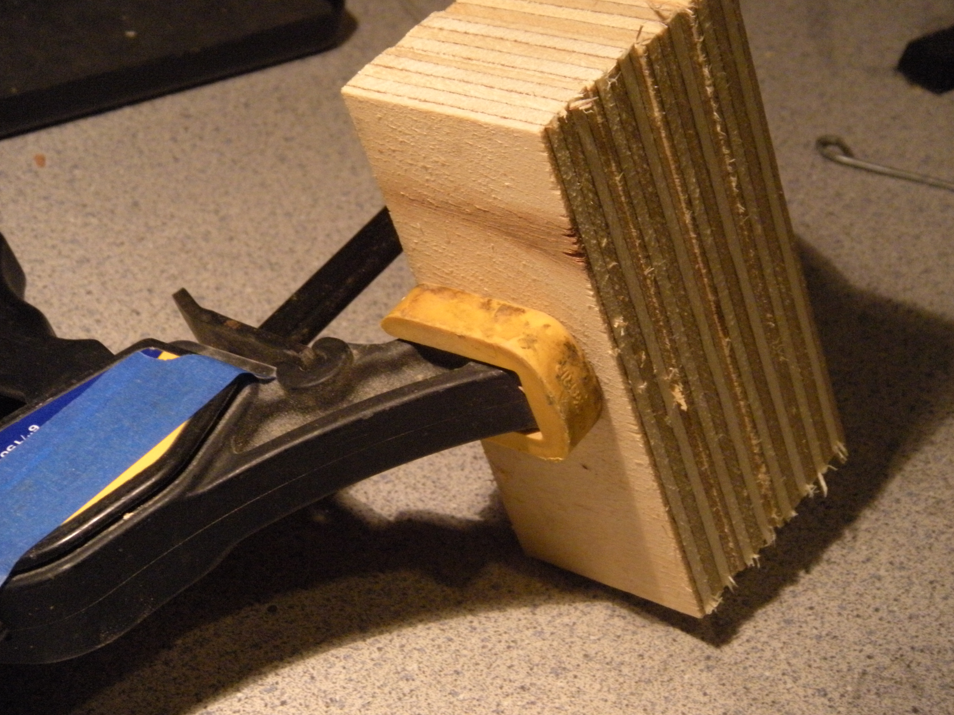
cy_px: 326
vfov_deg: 18.0
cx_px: 493
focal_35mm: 82
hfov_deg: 23.8
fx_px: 2260
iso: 400
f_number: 4.5
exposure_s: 1/47.6
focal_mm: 12.5
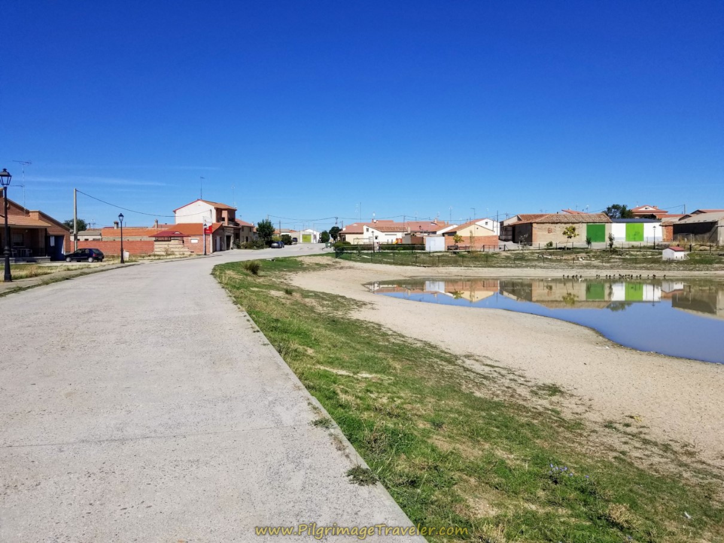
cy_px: 272
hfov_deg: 67.3
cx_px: 362
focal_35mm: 26
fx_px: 544
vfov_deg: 53.0
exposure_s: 1/4928
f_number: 1.7
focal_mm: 4.3
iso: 50
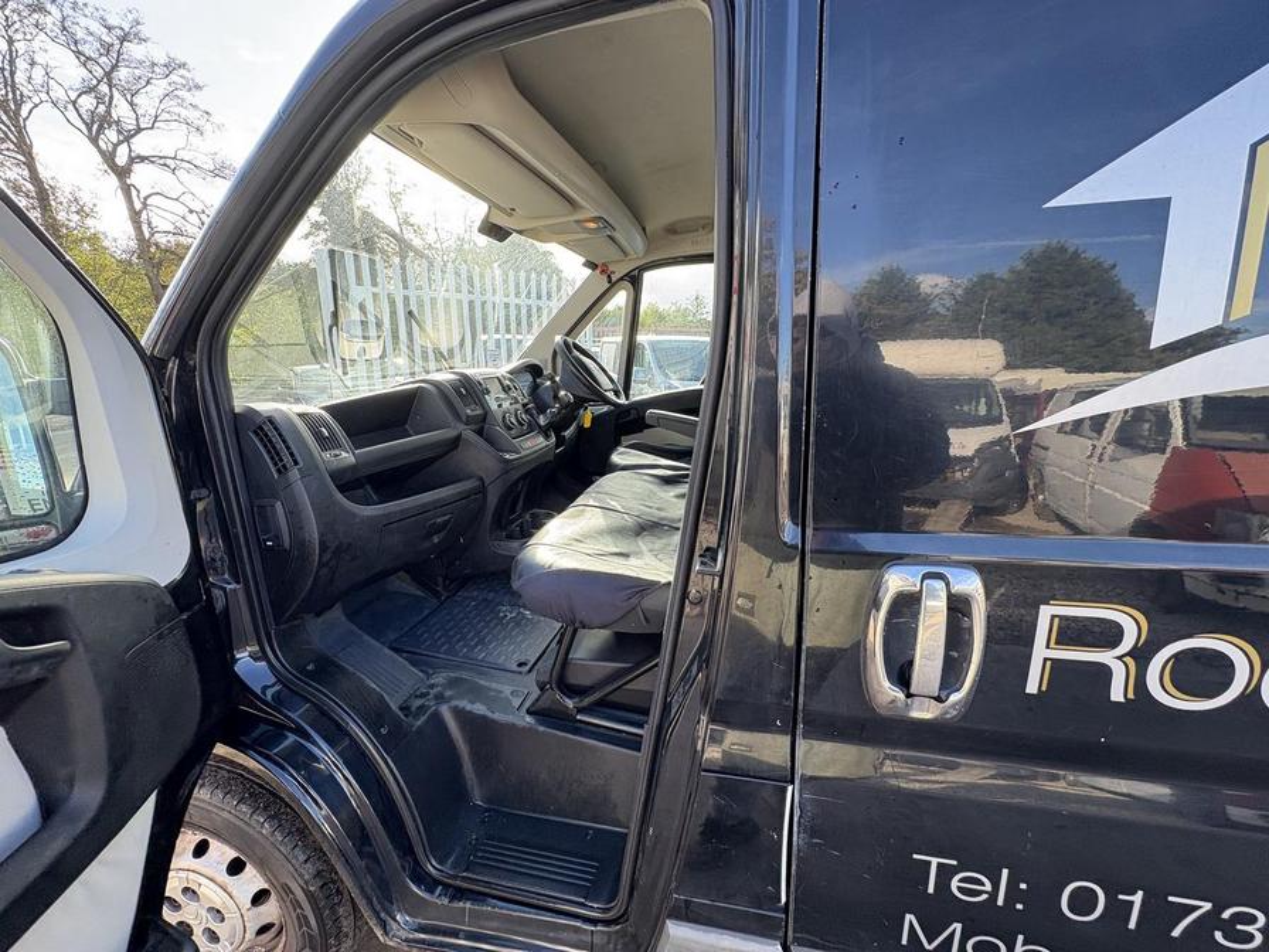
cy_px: 476
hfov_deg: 102.1
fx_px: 513
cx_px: 634
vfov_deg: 85.7
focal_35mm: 14
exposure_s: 1/99
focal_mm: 2.22
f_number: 2.2
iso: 64
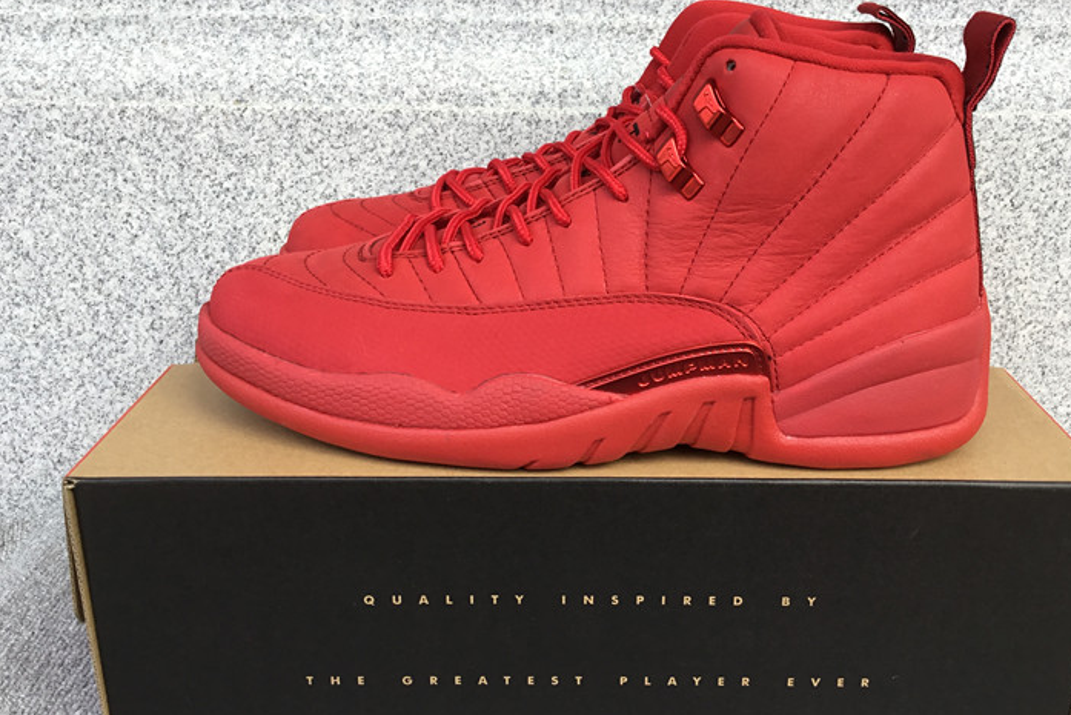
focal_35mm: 37
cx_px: 576
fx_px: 1101
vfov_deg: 35.9
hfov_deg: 51.8
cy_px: 335
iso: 25
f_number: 2.4
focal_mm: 3.3
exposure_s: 1/127
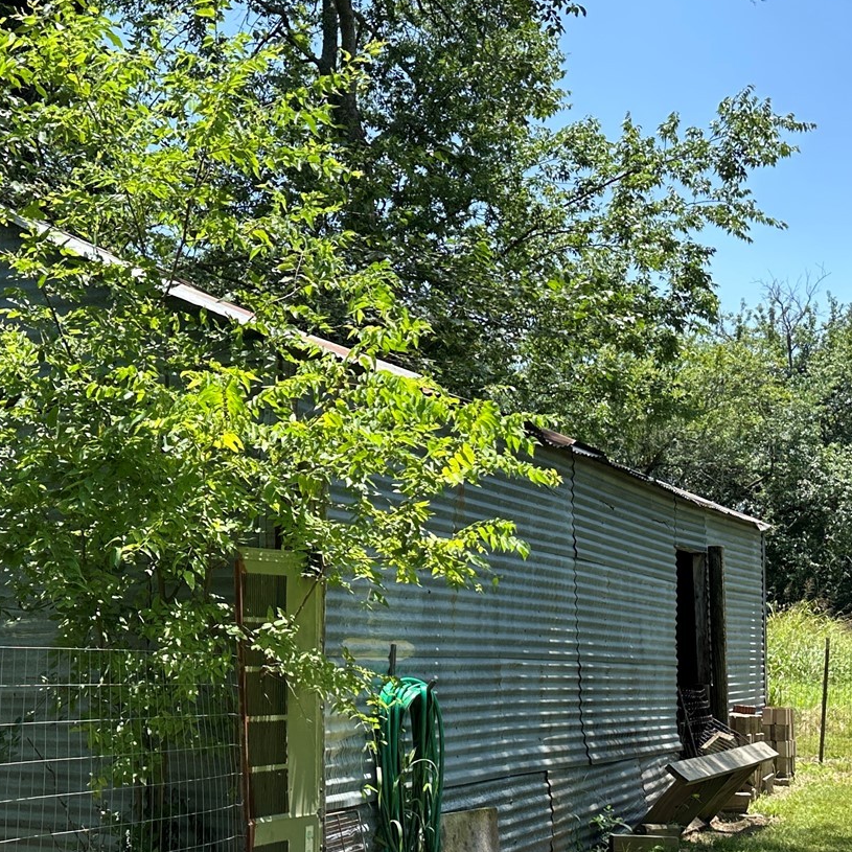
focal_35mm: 50
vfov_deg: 33.8
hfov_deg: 32.8
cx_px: 138
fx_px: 1392
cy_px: 553
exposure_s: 1/1227
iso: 80
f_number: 1.78
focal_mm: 6.86
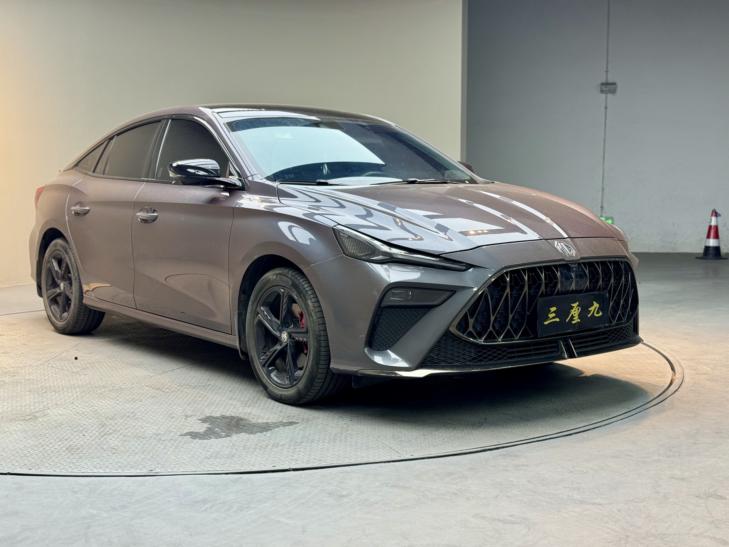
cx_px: 364
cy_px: 274
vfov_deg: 30.3
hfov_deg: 39.7
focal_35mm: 48
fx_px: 1011
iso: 100
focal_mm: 6.76
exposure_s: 1/100
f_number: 1.78
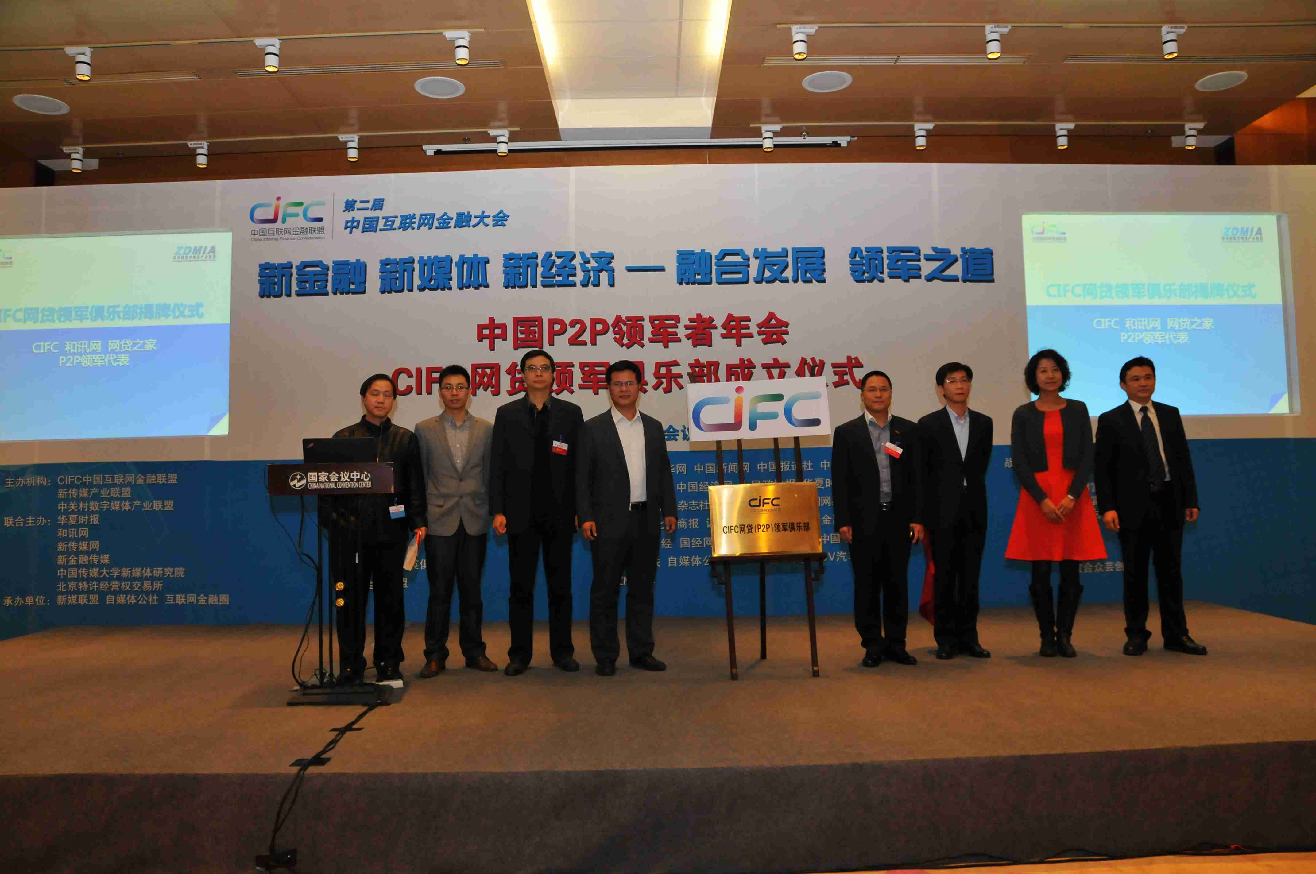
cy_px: 437
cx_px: 658
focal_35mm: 26
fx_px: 931
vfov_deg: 50.3
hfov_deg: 70.5
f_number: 5.6
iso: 800
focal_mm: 17
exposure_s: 1/100
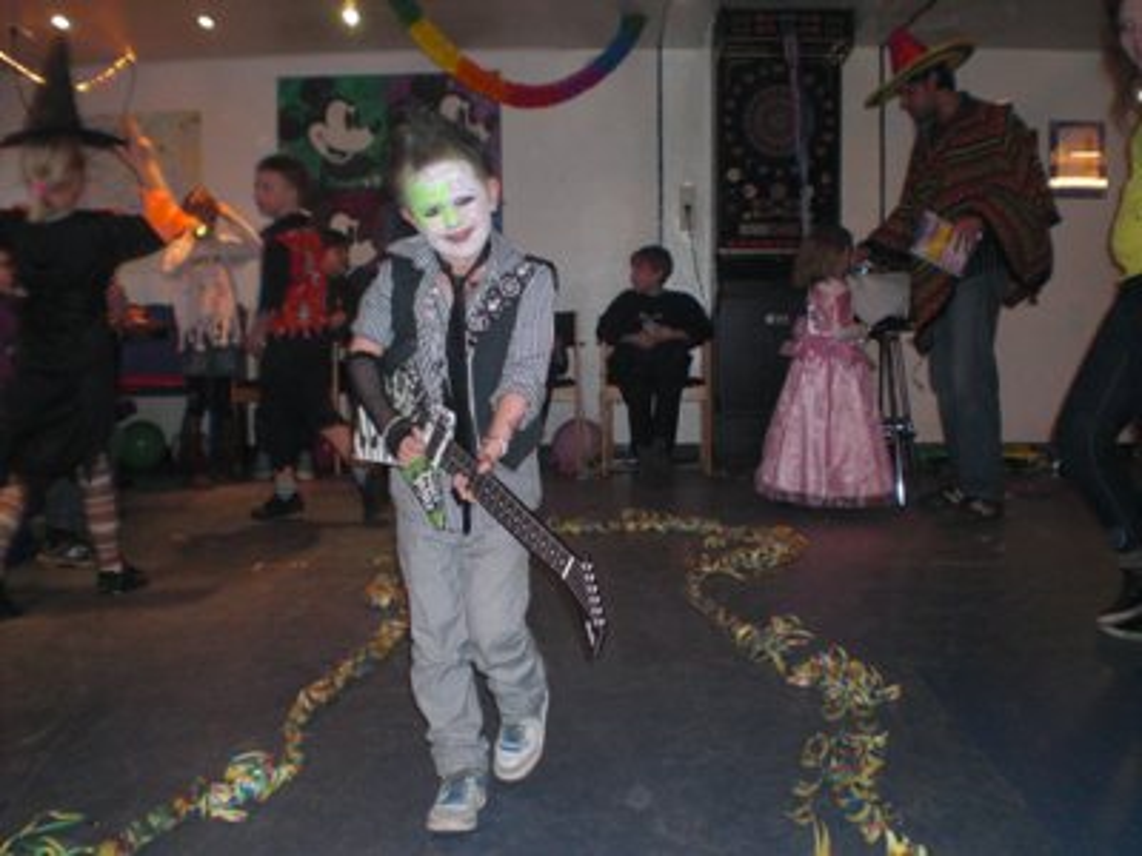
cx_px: 571
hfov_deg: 49.0
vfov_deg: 37.7
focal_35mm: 38
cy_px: 428
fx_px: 1254
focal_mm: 6.3
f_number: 3.1
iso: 200
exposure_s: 1/30
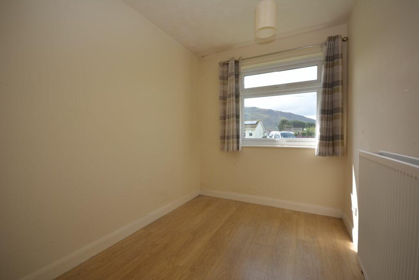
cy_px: 140
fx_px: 175
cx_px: 210
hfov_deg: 100.4
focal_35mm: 15
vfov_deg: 77.3
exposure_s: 1/125
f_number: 5.6
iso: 100
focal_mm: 10
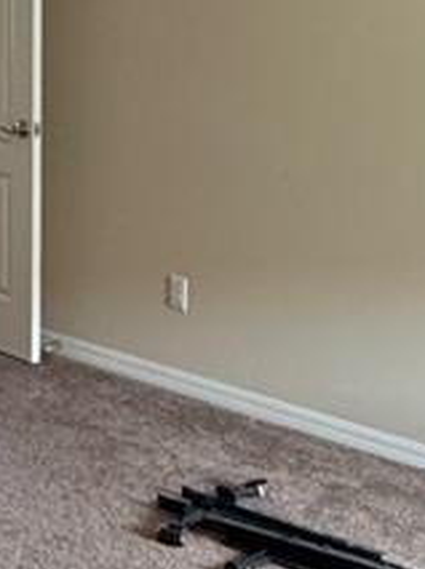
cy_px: 102
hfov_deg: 17.7
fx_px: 1297
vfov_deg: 24.3
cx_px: -91
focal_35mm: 79
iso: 400
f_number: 2.2
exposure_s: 1/60
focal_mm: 2.22
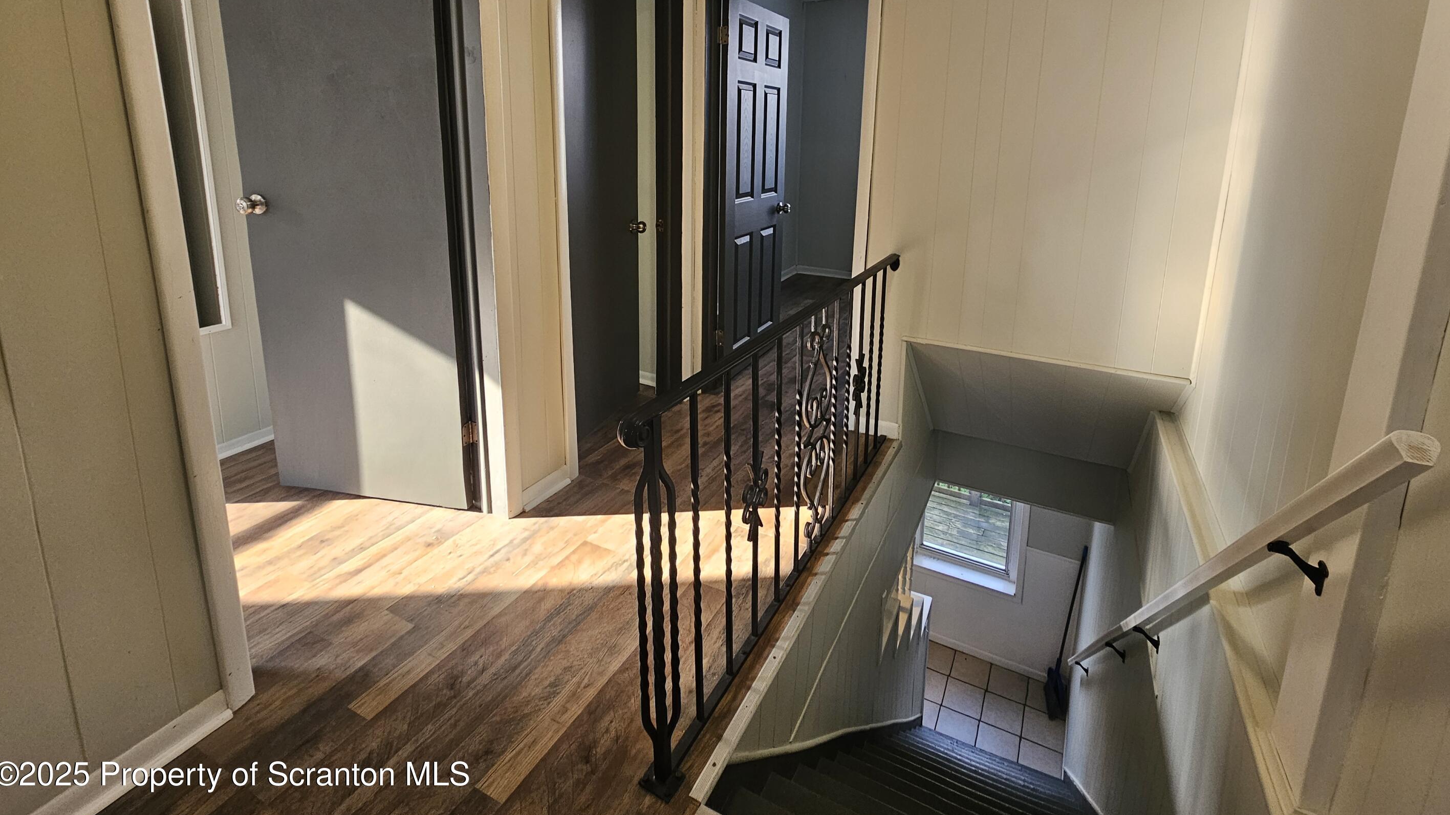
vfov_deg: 67.9
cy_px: 251
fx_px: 577
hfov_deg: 102.9
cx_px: 760
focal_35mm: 15
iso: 100
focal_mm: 2.2
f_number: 2.2
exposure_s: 1/100
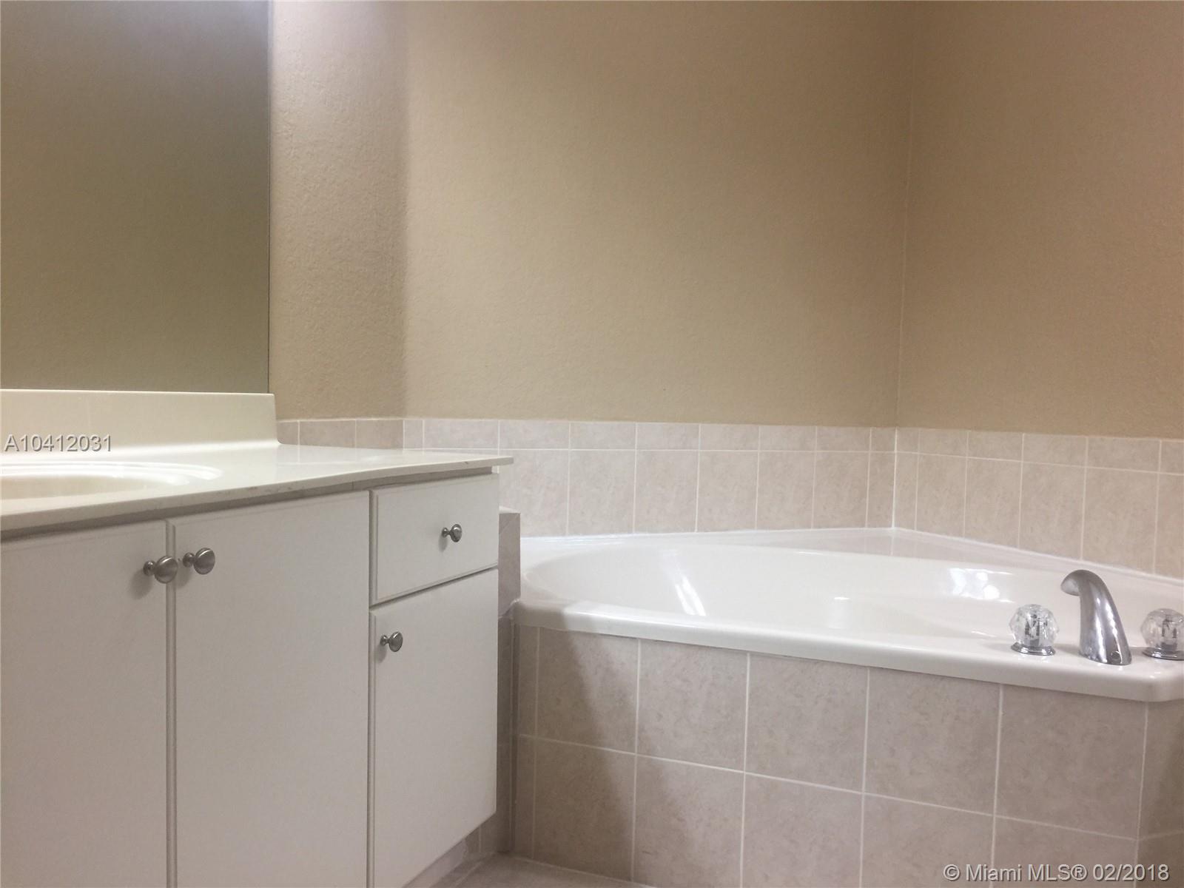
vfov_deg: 48.2
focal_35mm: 29
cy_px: 444
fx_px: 992
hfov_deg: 61.7
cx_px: 592
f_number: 2.2
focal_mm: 4.15
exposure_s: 1/30
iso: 40
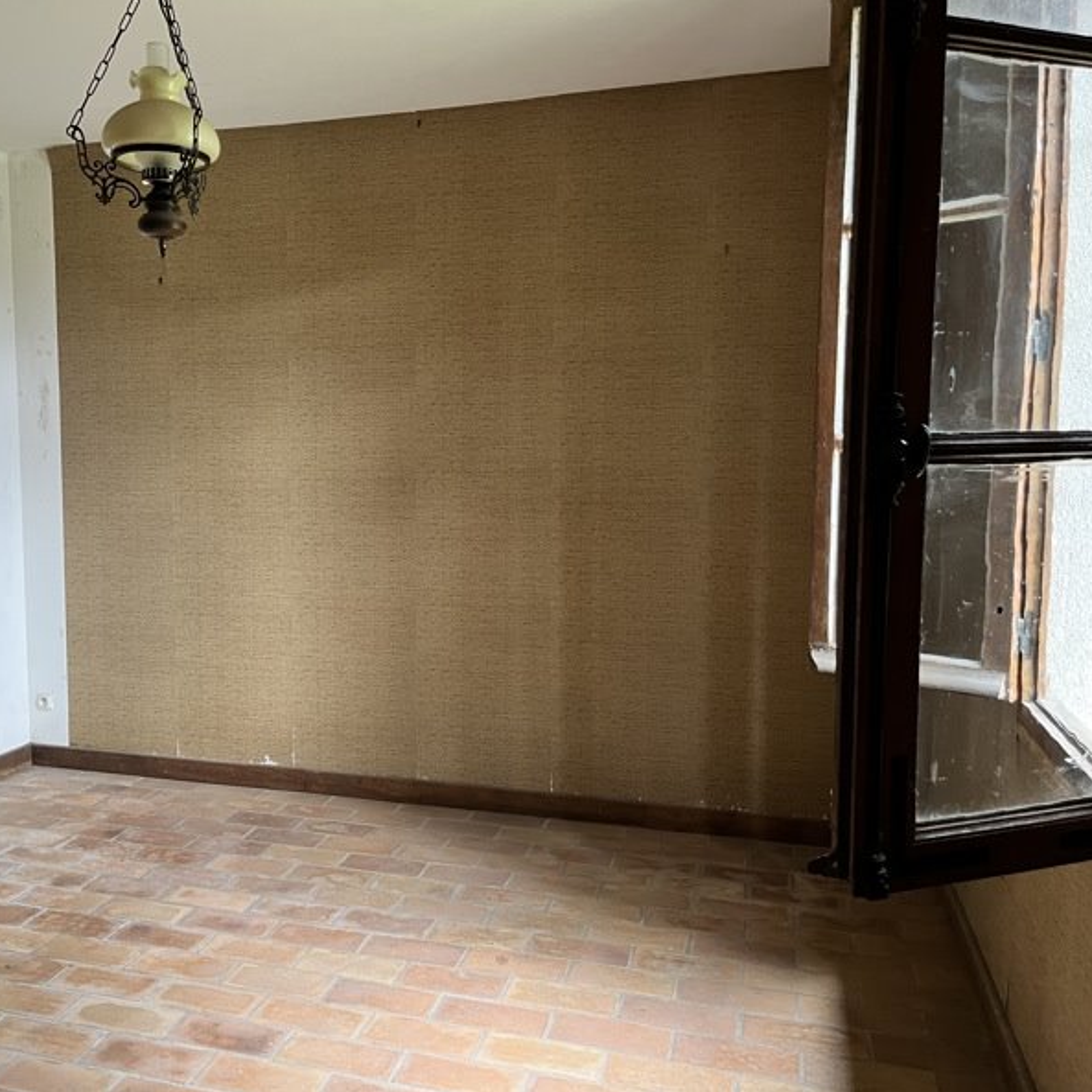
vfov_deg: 52.5
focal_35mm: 31
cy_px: 545
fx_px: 1106
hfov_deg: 51.8
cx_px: 390
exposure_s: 1/79
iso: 125
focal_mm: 5.1
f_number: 1.6
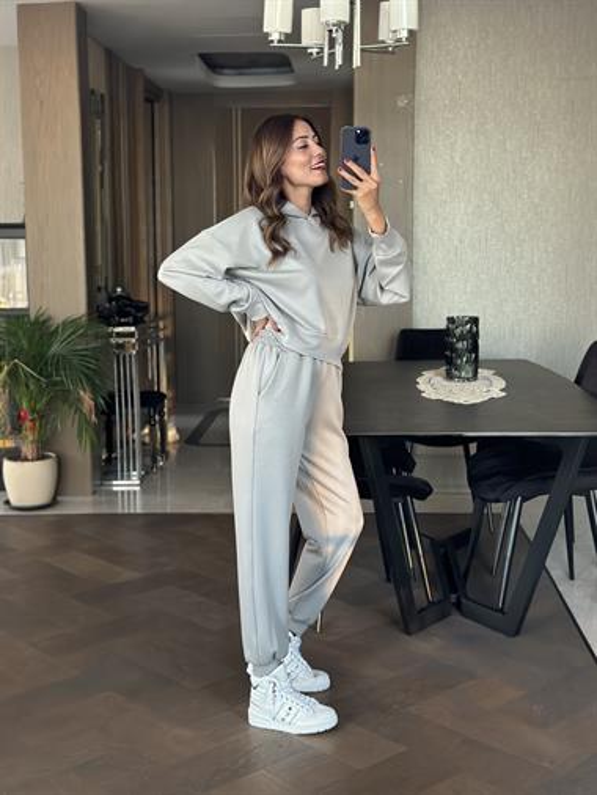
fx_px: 1103
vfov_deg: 39.6
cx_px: 298
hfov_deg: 30.3
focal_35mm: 48
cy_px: 398
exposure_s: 1/57
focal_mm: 6.86
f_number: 1.78
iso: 400
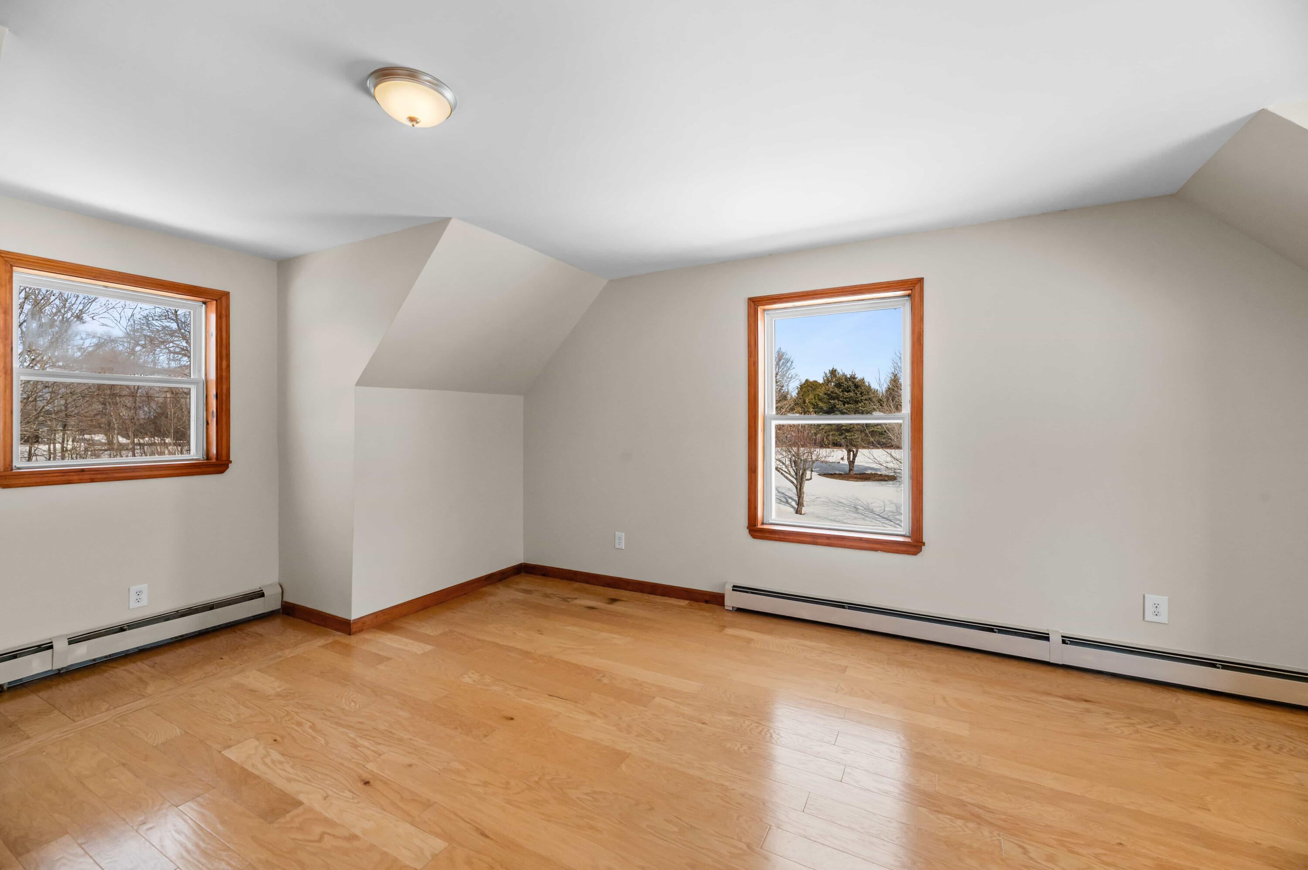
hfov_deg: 104.3
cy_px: 435
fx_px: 508
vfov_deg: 81.1
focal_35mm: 14
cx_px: 654
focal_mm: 14
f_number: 8
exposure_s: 1/320
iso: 800
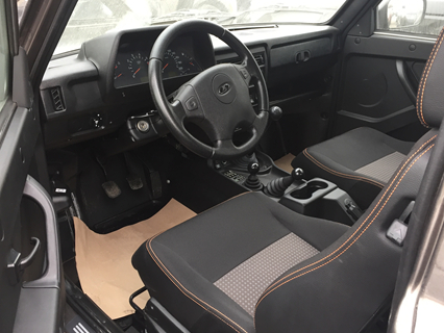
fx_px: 436
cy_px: 164
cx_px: 228
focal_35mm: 34
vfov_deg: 41.8
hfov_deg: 53.9
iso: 32
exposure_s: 1/33
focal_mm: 4.15
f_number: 2.2
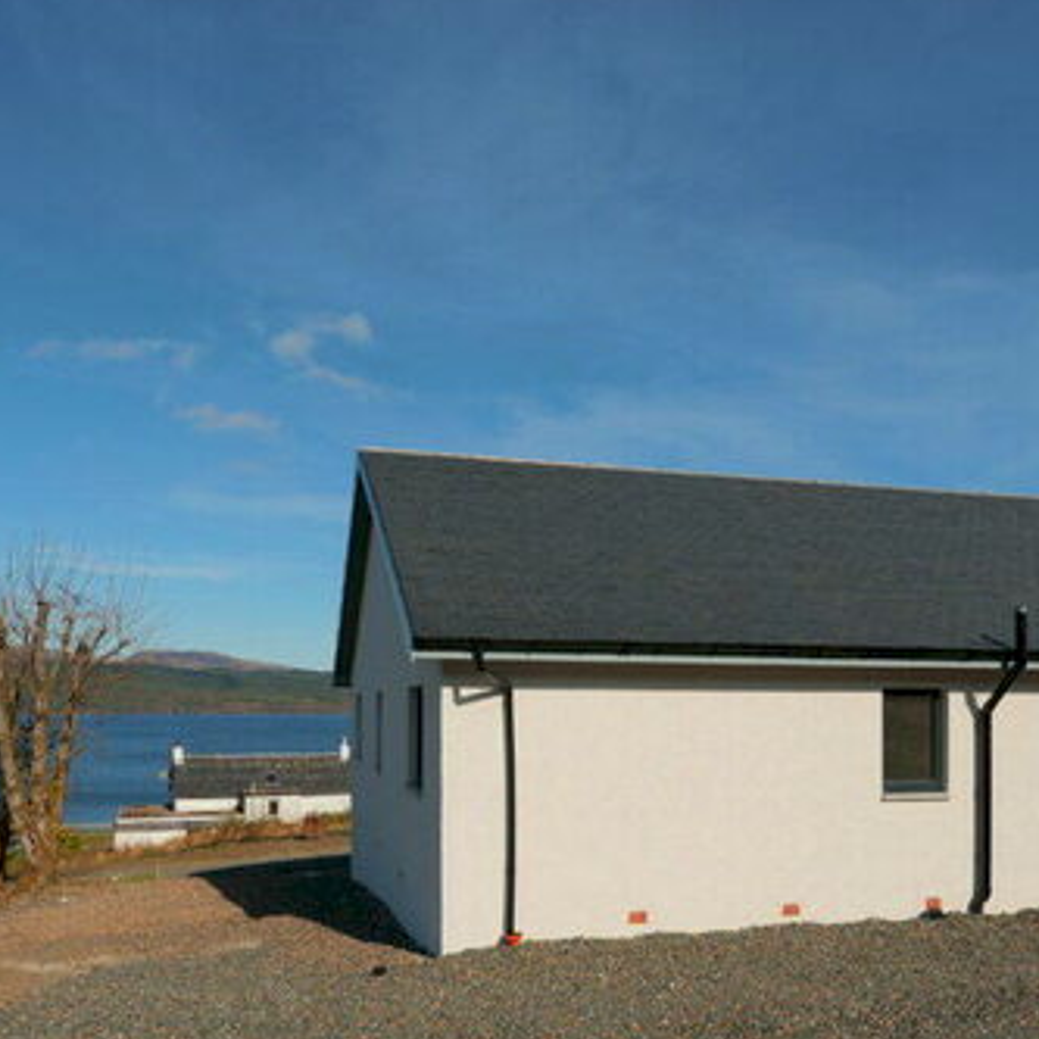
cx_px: 487
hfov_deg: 62.9
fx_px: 849
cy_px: 707
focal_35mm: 25
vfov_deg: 61.2
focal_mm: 14
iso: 100
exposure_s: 1/500
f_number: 6.3
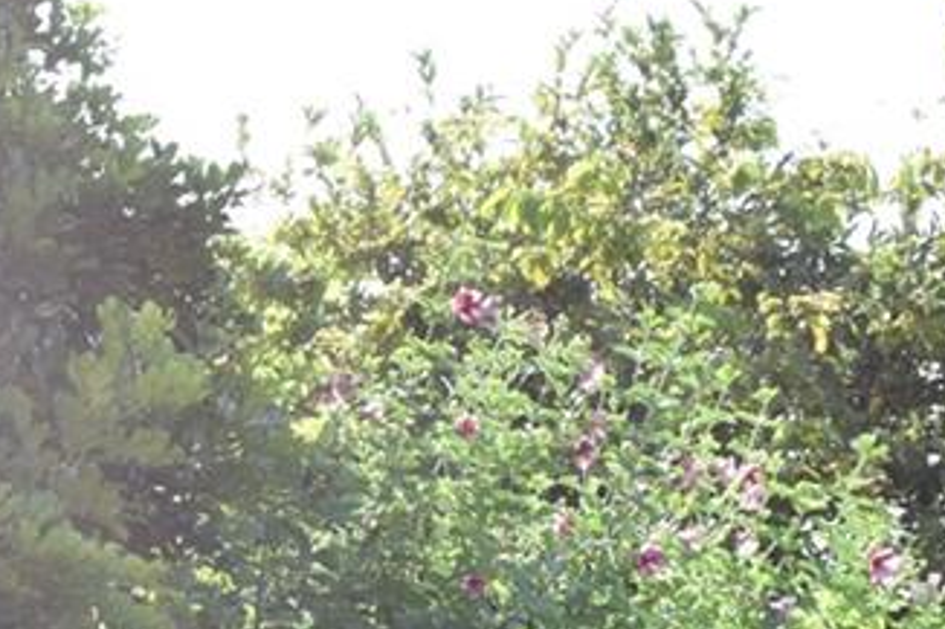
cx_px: -336
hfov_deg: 12.8
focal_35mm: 154
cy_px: 1362
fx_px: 4052
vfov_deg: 8.3
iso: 320
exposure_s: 1/250
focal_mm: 21
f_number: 8
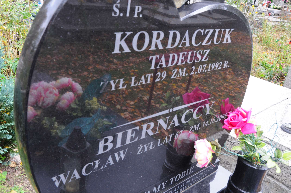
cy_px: 96
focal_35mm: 36
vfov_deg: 36.8
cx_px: 146
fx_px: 291
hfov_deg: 53.2
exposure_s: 1/80
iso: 400
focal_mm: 24
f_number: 7.1
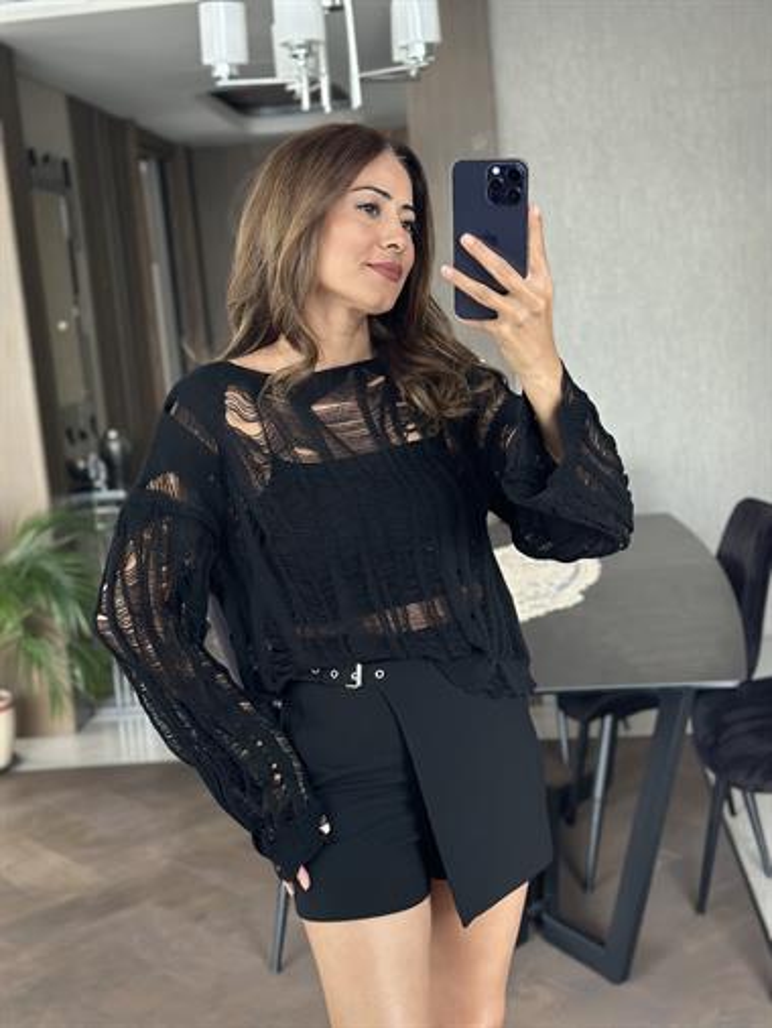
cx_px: 386
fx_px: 1426
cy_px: 514
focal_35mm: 48
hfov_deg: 30.3
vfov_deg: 39.6
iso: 250
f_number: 1.78
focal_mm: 6.86
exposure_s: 1/60
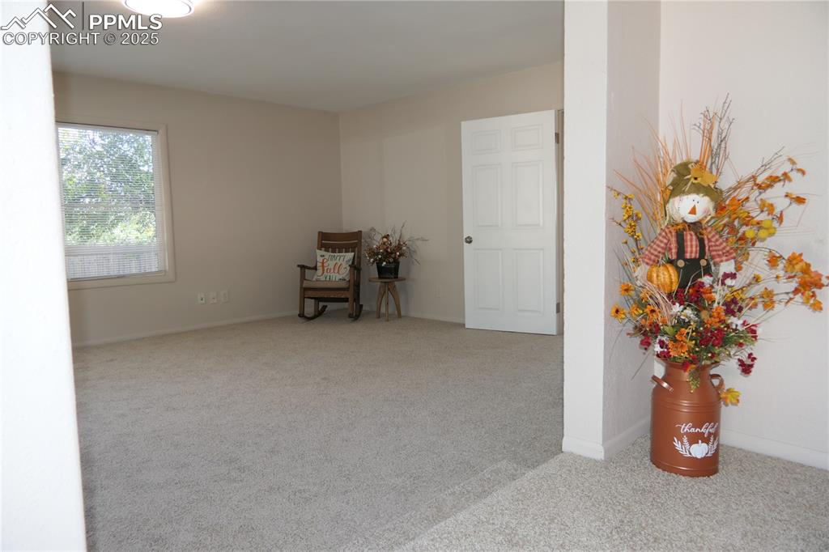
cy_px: 276
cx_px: 414
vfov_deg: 53.1
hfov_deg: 73.8
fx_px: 552
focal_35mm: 24
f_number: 2.8
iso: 125
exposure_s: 1/60
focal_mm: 8.8
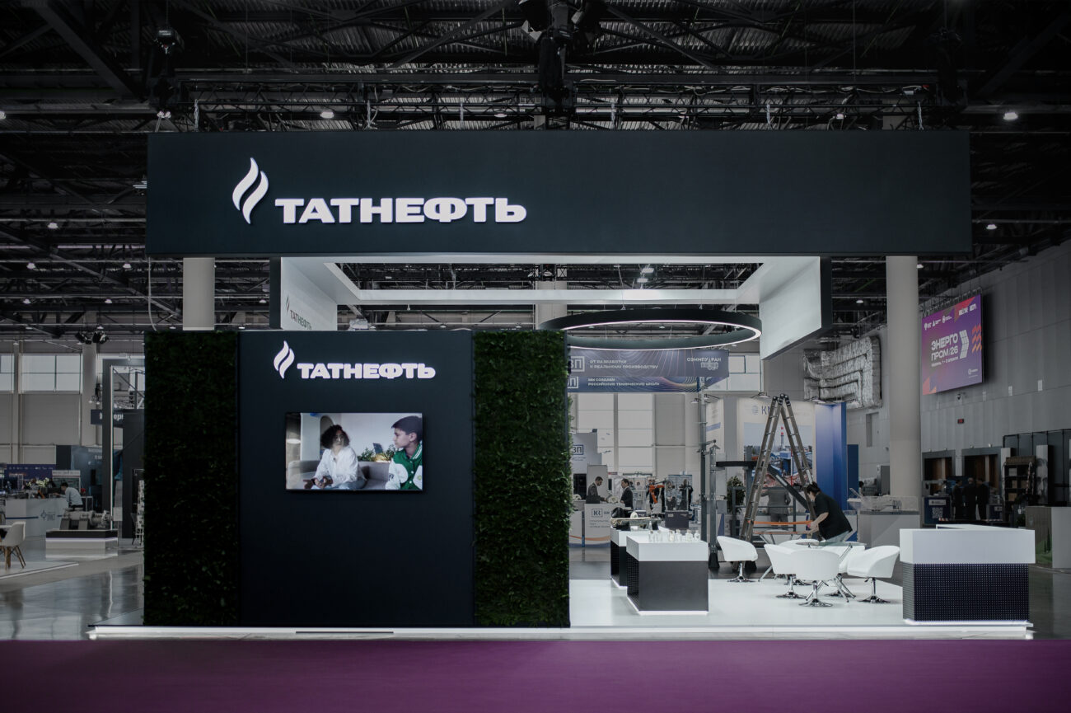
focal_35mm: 35
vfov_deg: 37.8
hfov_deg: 54.5
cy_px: 356
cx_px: 536
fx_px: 1041
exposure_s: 1/1000
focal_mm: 35
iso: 320
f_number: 1.4
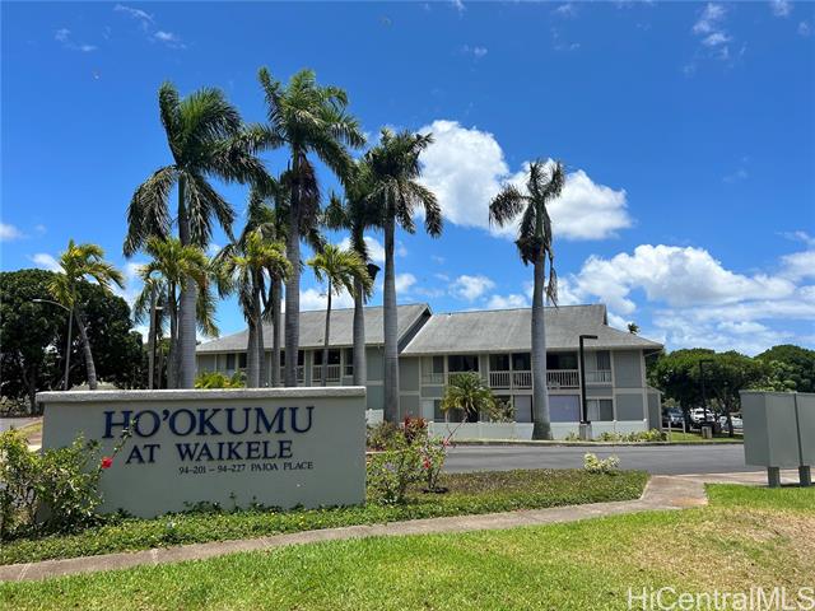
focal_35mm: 26
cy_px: 306
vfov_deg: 53.1
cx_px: 408
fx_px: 612
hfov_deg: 67.3
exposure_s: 1/4831
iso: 50
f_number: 1.5
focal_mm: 5.7
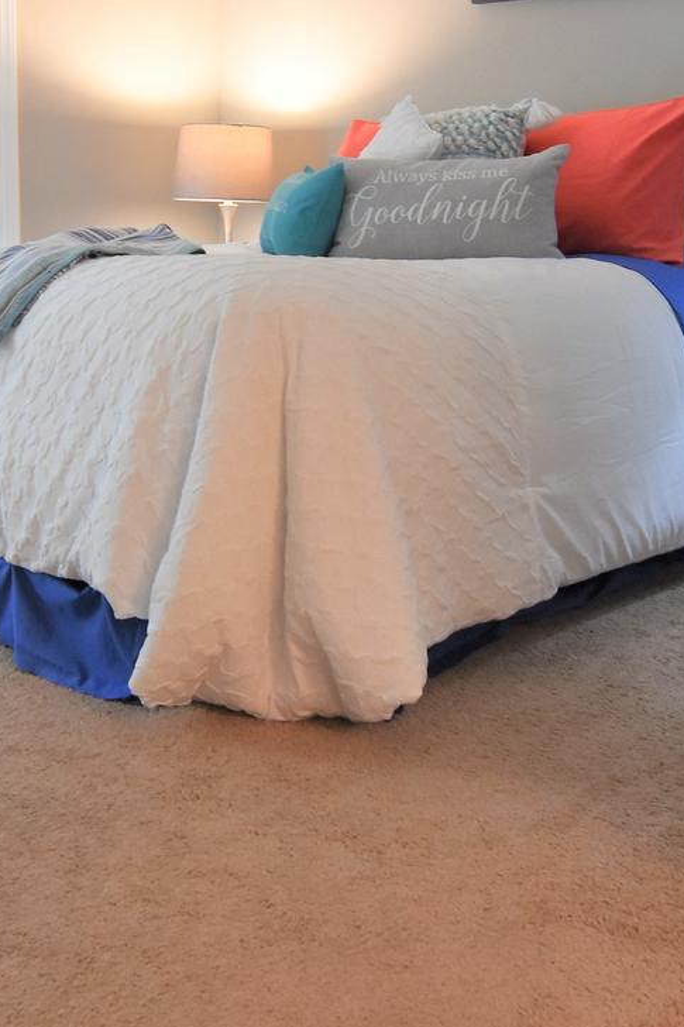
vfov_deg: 41.6
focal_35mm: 46
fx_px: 1323
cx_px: 261
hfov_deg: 28.9
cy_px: 307
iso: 900
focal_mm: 11
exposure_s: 1/60
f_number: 4
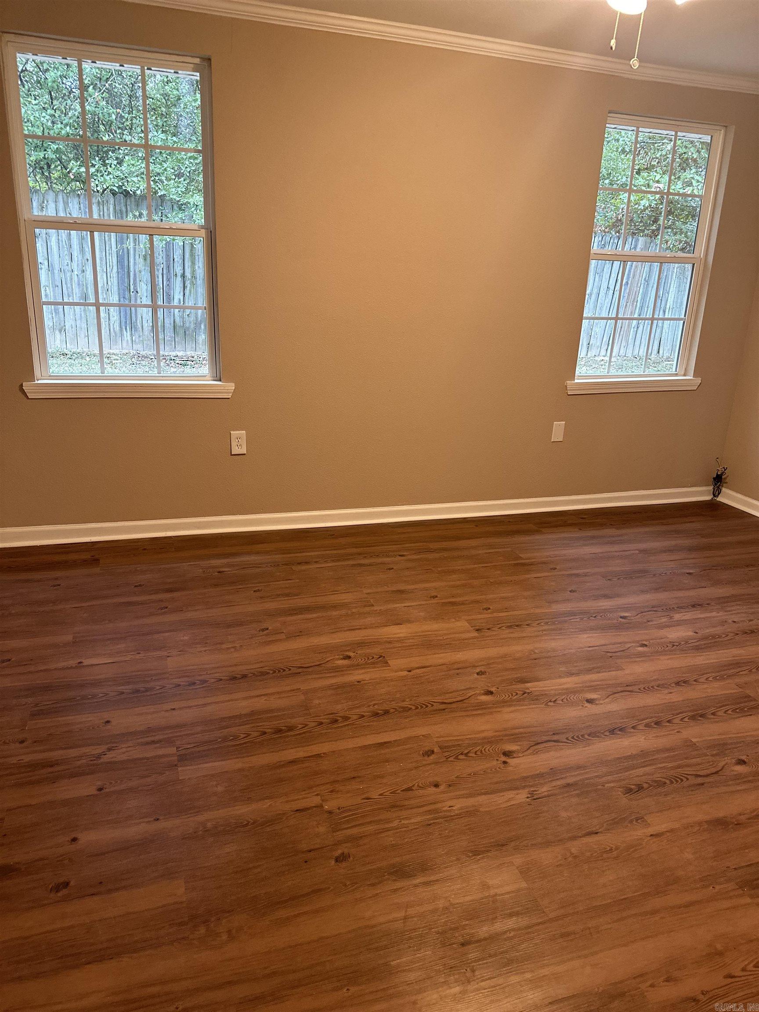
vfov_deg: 71.6
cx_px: 380
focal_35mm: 24
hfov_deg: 56.8
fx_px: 702
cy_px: 506
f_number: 1.78
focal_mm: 6.86
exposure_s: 1/60
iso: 320
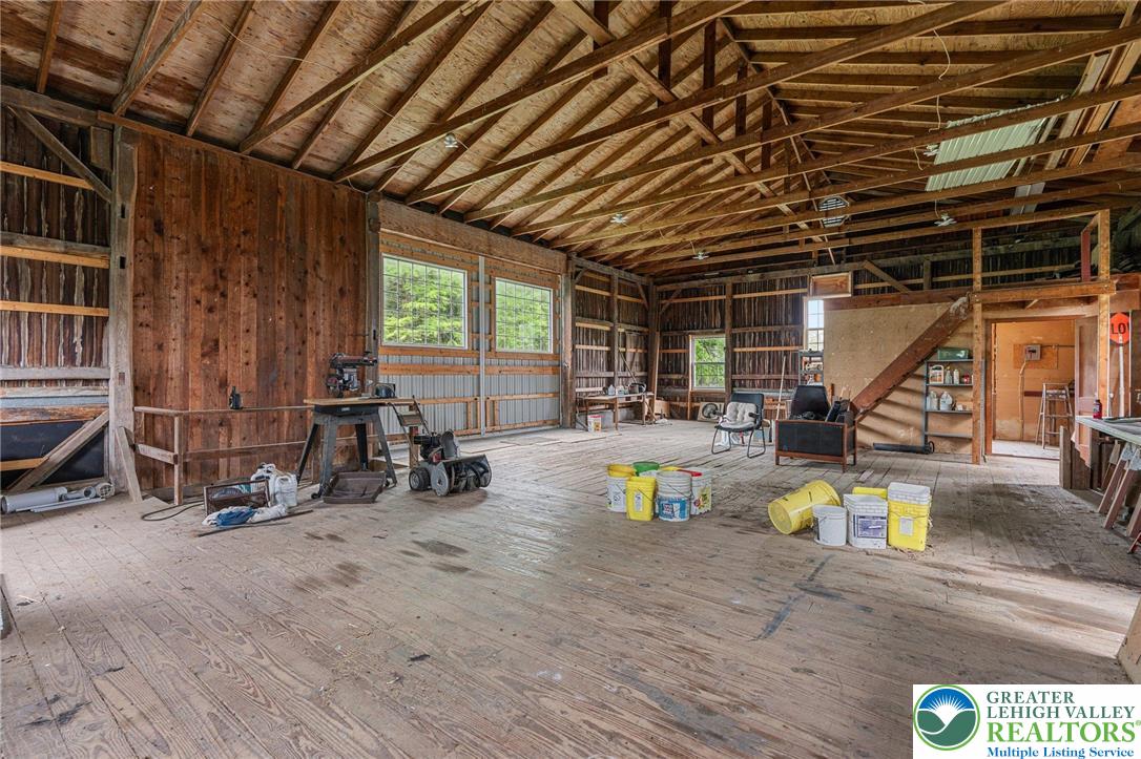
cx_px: 570
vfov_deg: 73.7
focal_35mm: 16
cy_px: 380
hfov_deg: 96.8
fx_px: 507
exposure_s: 1/3
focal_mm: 16
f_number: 7.1
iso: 320
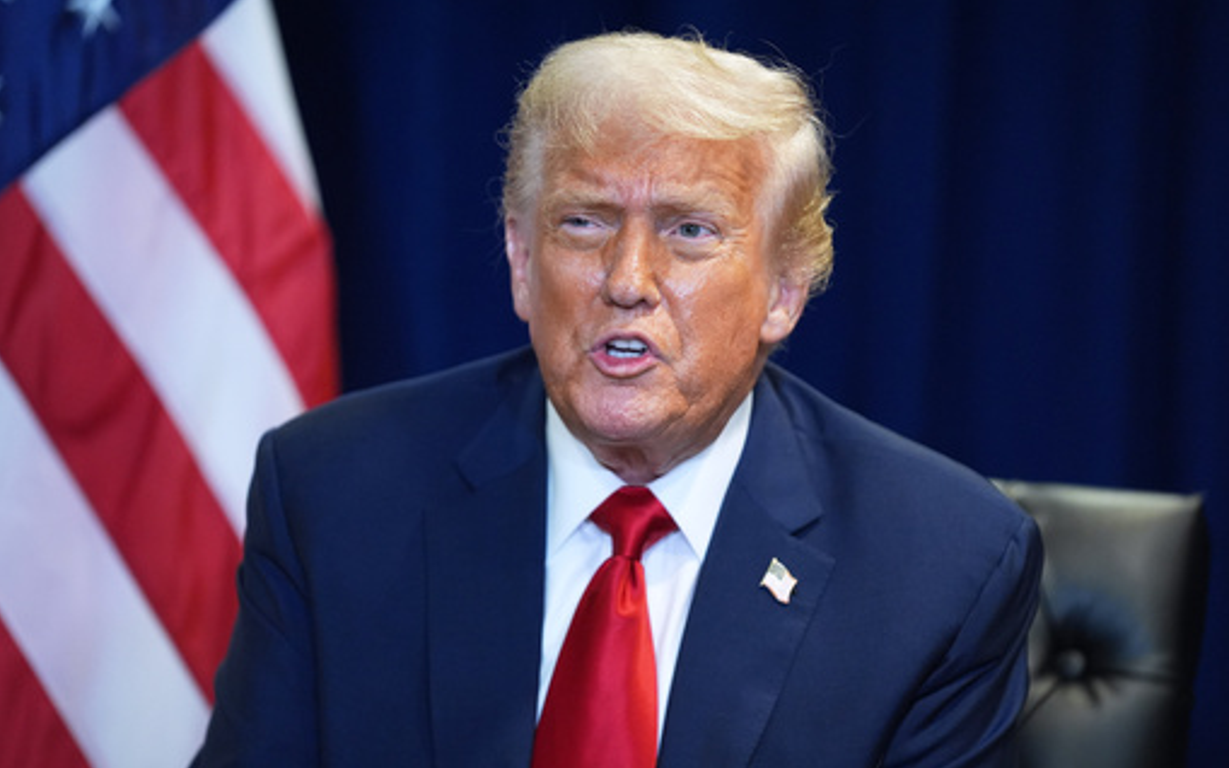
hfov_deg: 10.2
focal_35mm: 205
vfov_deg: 6.4
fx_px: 6866
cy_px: 407
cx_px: 613
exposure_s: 1/160
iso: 2500
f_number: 2.8
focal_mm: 200
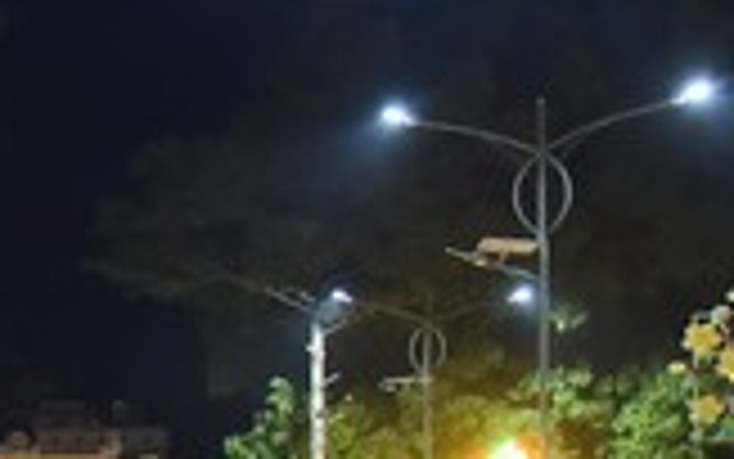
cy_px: 547
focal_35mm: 122
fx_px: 2441
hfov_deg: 14.5
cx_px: -684
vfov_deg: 10.6
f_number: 4.5
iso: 2000
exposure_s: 1/80
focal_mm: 30
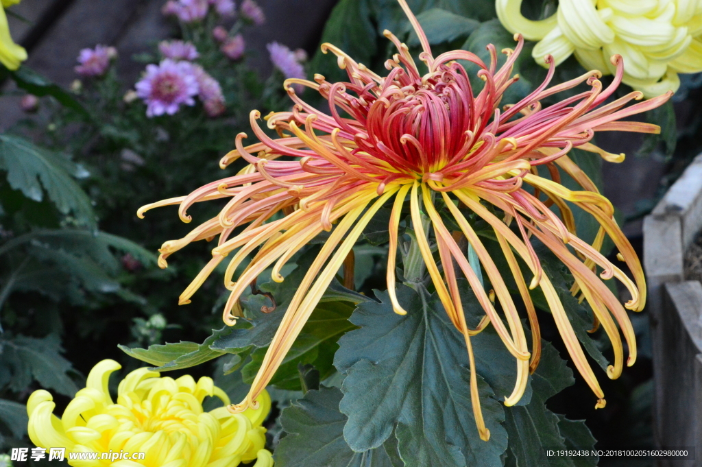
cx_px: 351
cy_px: 234
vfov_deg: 8.3
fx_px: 3215
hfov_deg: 12.5
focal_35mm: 165
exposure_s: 1/250
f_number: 16
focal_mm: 110
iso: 3200
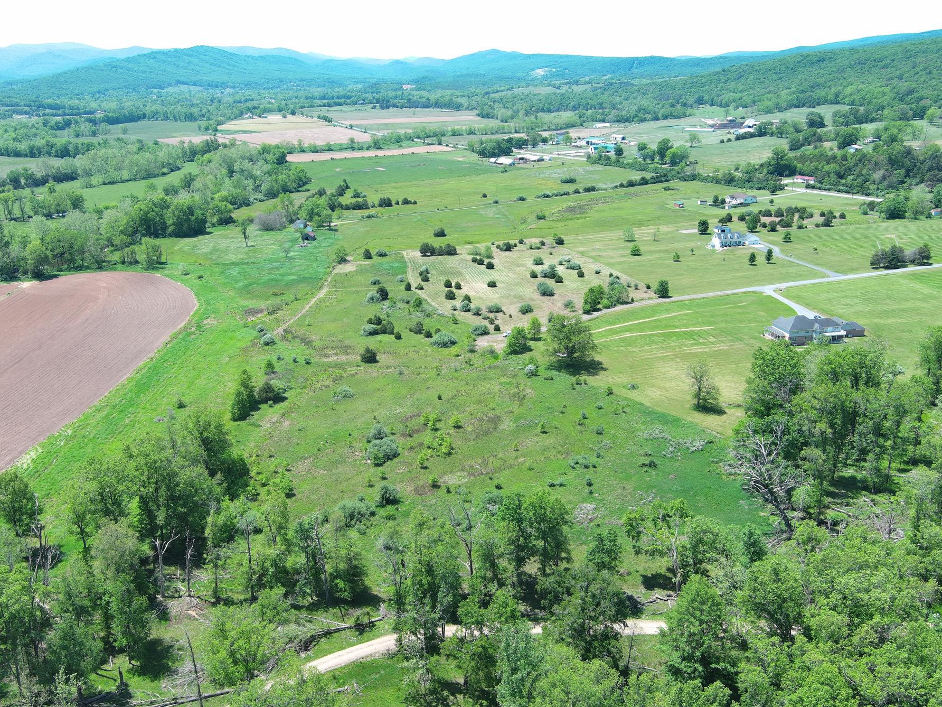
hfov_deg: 56.6
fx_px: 871
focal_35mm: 32
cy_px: 357
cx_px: 406
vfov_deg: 44.2
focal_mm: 10.57
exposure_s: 1/450
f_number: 2.8
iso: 100
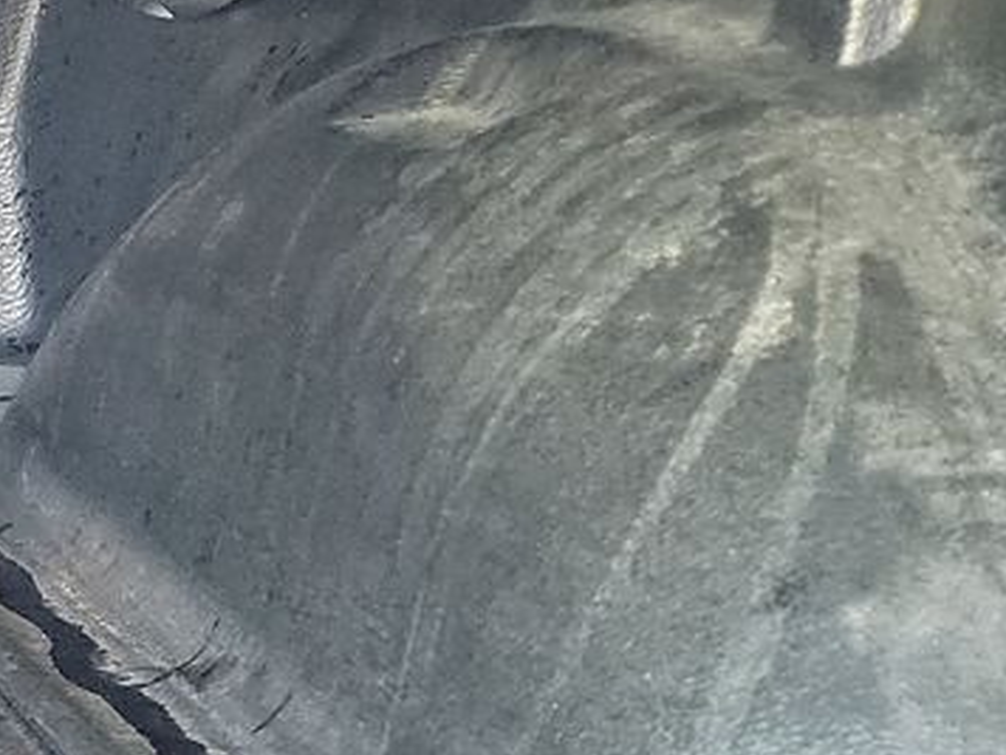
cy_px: 857
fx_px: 3139
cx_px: -1204
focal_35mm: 108
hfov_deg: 14.2
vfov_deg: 13.4
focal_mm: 6.7
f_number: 1.8
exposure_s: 1/59
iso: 1184
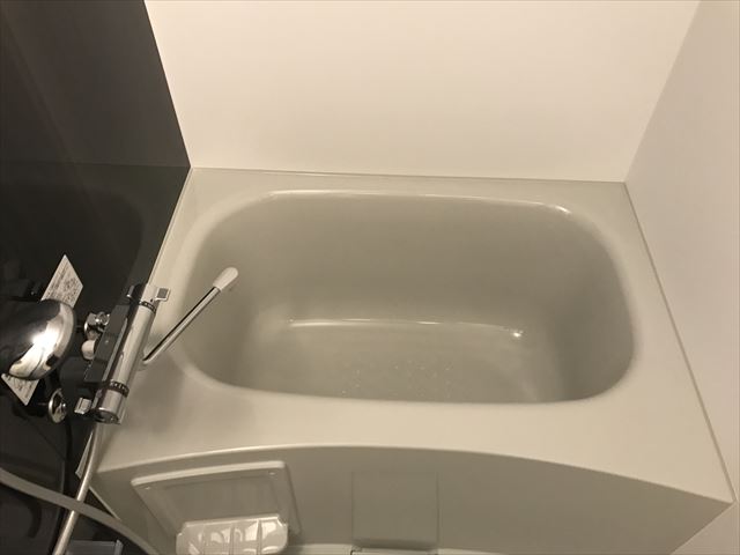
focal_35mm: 28
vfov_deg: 49.7
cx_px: 370
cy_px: 278
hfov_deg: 63.4
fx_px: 599
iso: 64
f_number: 1.8
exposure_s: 1/17
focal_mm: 3.99
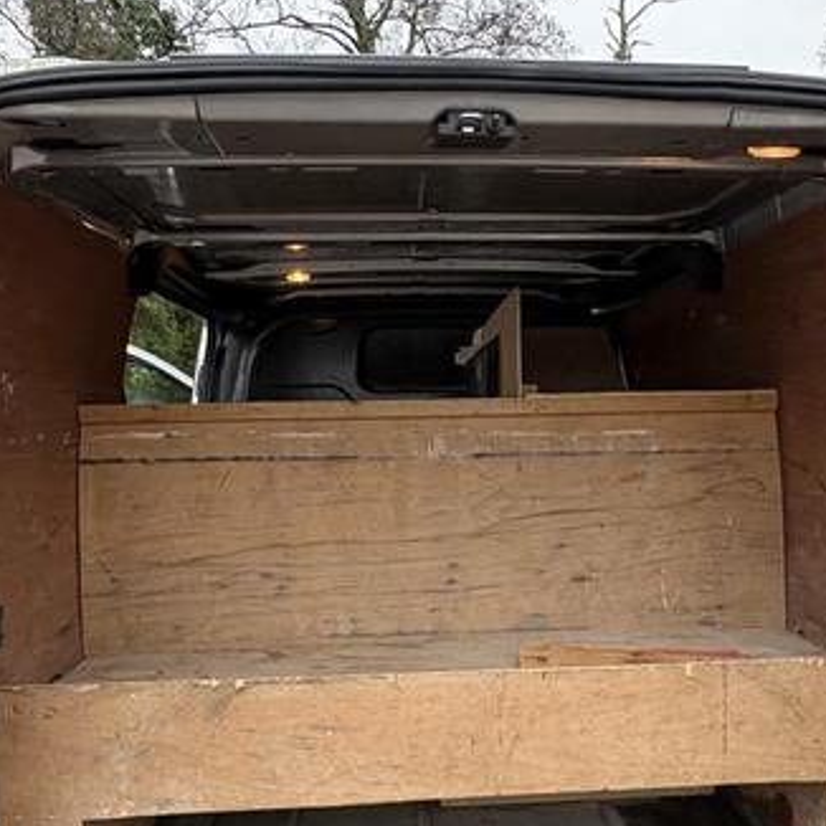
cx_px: 479
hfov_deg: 48.3
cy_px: 573
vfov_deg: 47.4
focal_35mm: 34
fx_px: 918
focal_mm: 2.22
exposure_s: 1/101
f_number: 2.2
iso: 125
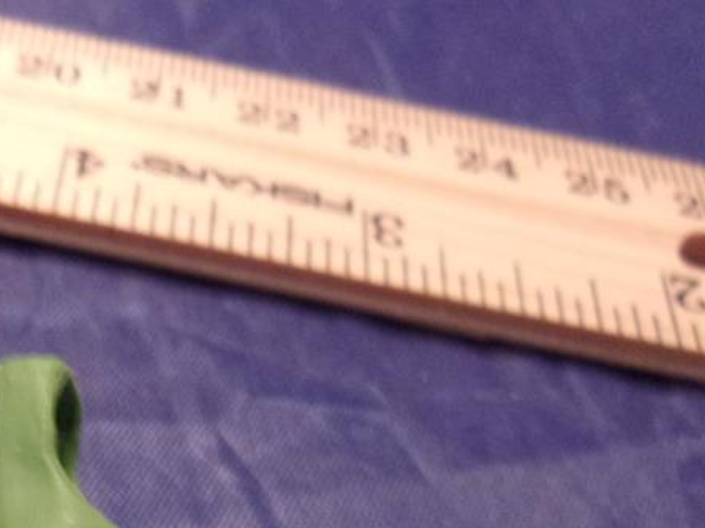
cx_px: 28
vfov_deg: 23.1
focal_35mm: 62
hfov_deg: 29.5
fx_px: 1262
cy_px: 468
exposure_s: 1/24
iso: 400
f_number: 3
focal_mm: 4.9
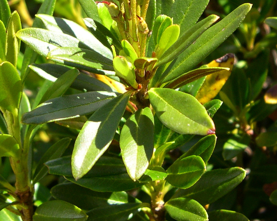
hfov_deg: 37.3
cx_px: 138
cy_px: 63
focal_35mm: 50
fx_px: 410
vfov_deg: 29.9
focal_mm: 8
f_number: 2.8
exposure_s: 1/429
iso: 100
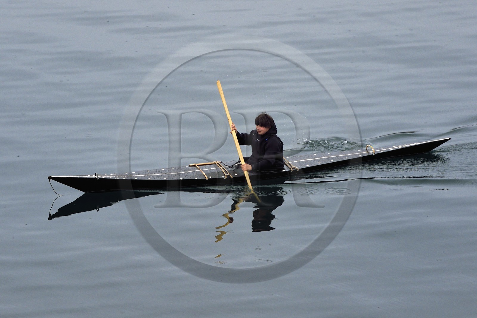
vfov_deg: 6.9
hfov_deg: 10.3
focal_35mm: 200
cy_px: 159
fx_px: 2649
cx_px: 238
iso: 800
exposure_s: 1/250
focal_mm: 200
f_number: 7.1
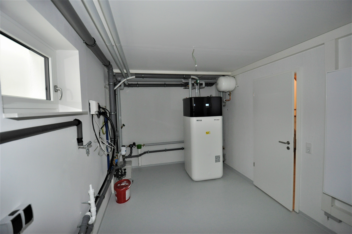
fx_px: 146
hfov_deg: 100.5
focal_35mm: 15
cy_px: 117
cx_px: 176
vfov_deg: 77.2
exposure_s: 1/60
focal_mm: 10
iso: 800
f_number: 4
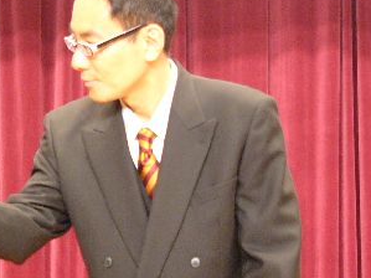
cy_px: 180
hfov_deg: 8.7
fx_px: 2432
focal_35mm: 227
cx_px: 83
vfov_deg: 6.5
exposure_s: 1/10
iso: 200
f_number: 2.8
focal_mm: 17.6
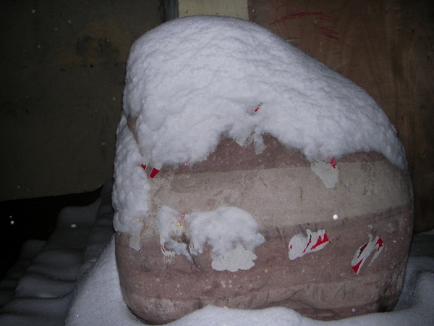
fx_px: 476
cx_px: 217
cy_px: 163
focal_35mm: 38
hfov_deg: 49.0
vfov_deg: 37.7
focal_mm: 6.3
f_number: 3.3
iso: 100
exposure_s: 1/30
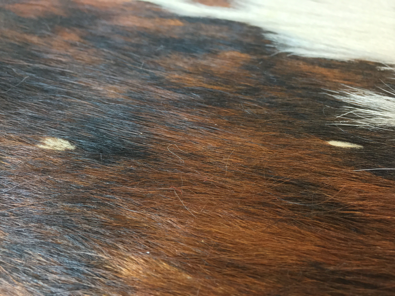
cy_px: 148
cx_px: 198
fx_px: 331
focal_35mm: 29
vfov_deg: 48.2
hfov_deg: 61.7
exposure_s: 1/25
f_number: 2.2
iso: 200
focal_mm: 4.15
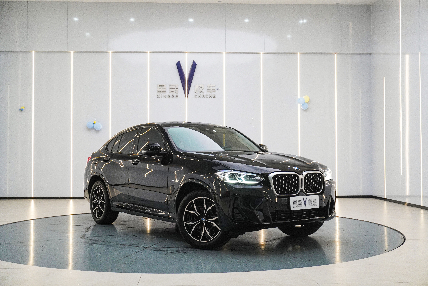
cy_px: 143
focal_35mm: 44
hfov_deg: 45.0
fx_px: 517
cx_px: 214
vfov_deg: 30.8
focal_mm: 29
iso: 1000
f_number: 6.3
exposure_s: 1/80
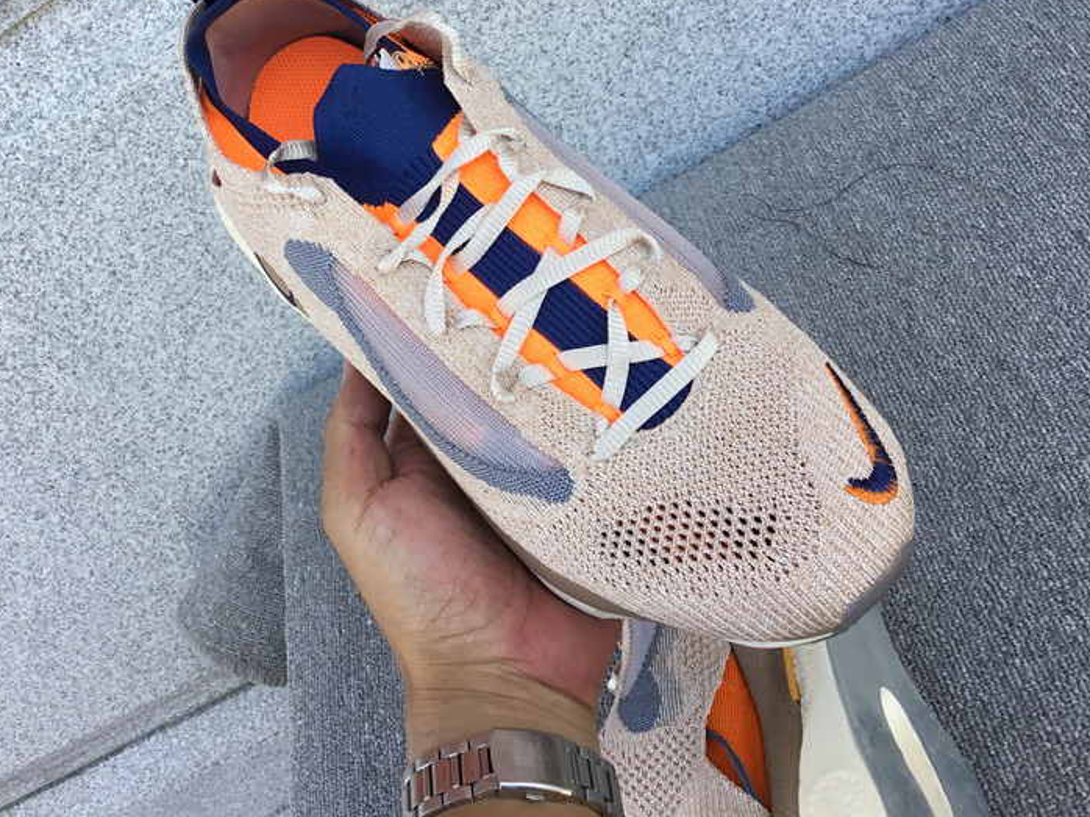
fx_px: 1259
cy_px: 294
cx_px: 467
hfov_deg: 46.7
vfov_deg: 35.7
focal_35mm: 40
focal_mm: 3.3
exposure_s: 1/151
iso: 25
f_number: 2.4
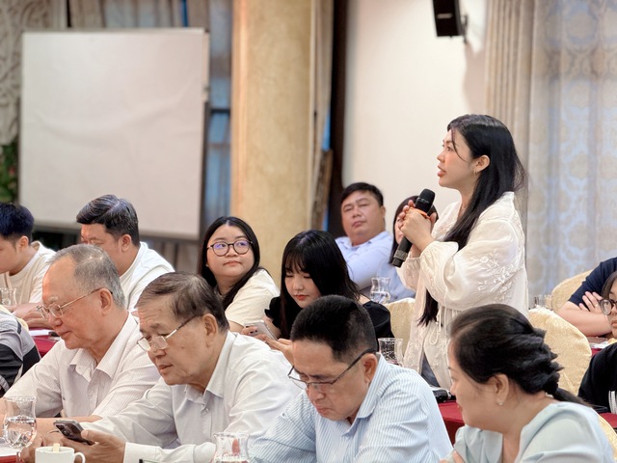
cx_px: 308
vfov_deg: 12.3
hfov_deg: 16.4
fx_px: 2139
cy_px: 232
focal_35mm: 120
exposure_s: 1/51
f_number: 2.8
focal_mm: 15.66
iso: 200
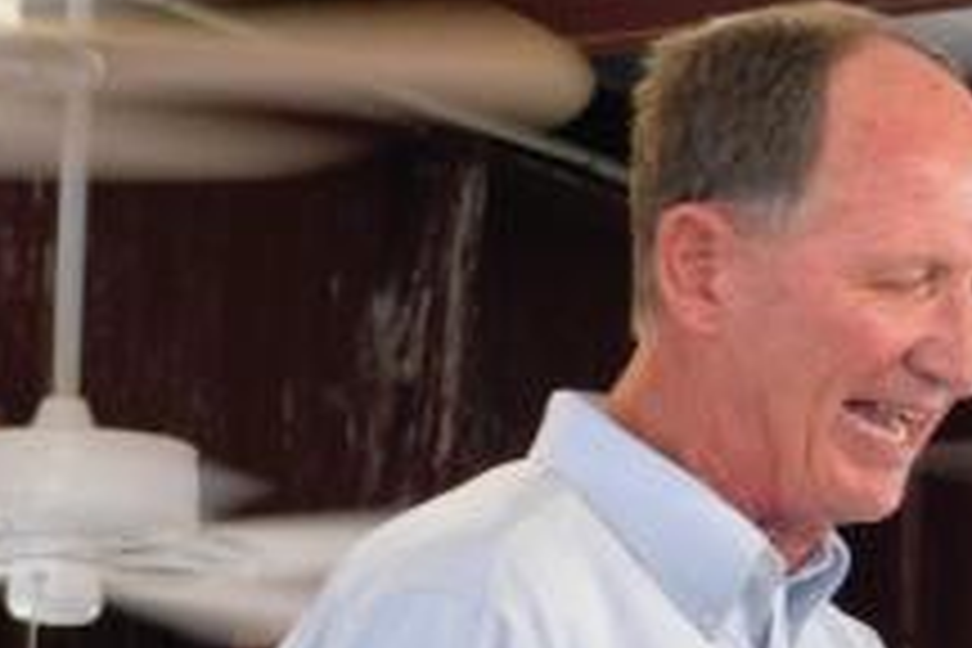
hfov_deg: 3.6
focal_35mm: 574
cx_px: 806
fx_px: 15497
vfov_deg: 2.4
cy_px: 558
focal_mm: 47.2
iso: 450
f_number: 5.7
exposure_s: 1/30
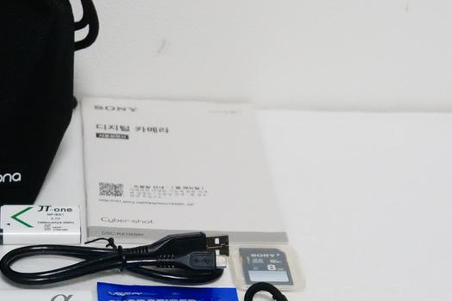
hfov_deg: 18.7
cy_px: 247
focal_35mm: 107
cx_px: 16
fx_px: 1343
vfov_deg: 12.7
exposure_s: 1/60
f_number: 4
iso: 1250
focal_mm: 26
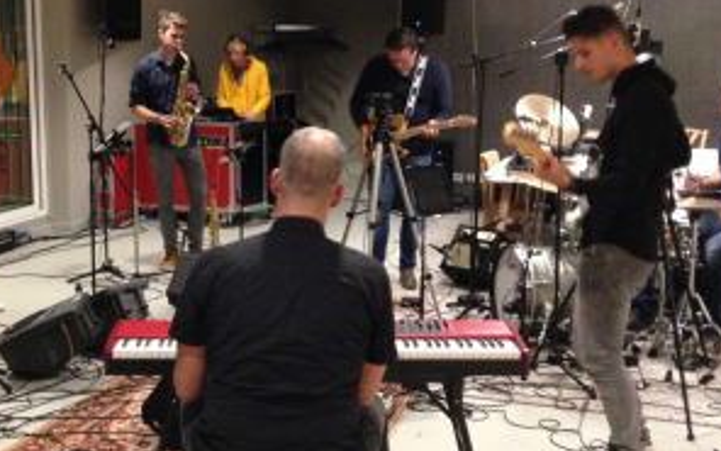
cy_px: 216
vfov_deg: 22.0
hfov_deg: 34.4
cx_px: 268
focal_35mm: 59
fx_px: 1159
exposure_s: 1/15
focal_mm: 4.12
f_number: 2.4
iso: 500
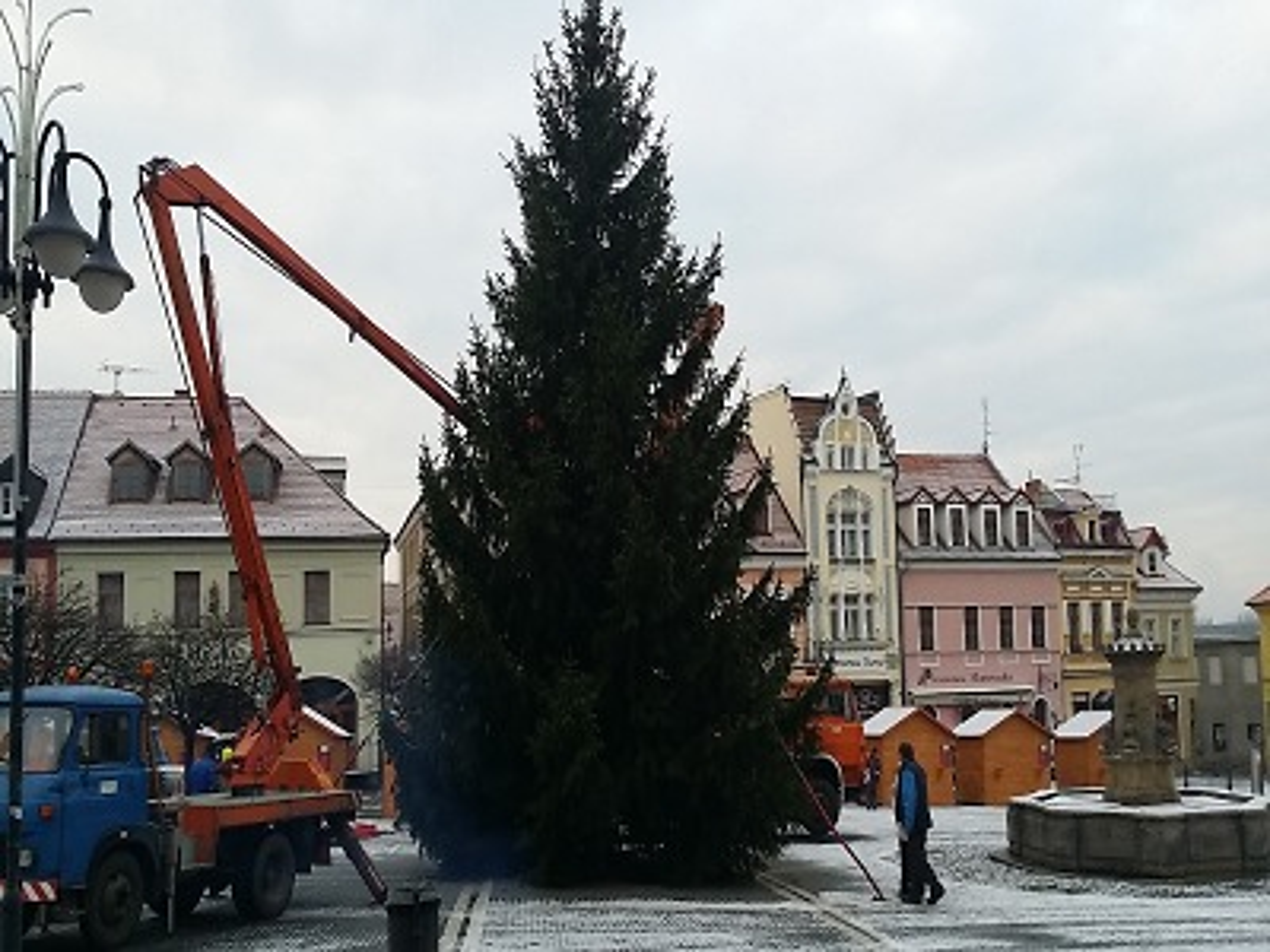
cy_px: 476
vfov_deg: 45.4
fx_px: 1137
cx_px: 635
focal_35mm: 31
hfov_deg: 58.4
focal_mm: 4.13
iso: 50
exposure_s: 1/103
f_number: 2.2
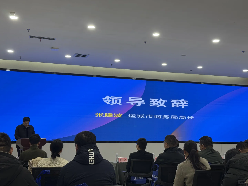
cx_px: 124
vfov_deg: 30.3
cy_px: 93
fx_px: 344
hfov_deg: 39.7
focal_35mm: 48
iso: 64
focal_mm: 6.76
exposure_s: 1/50
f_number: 1.78
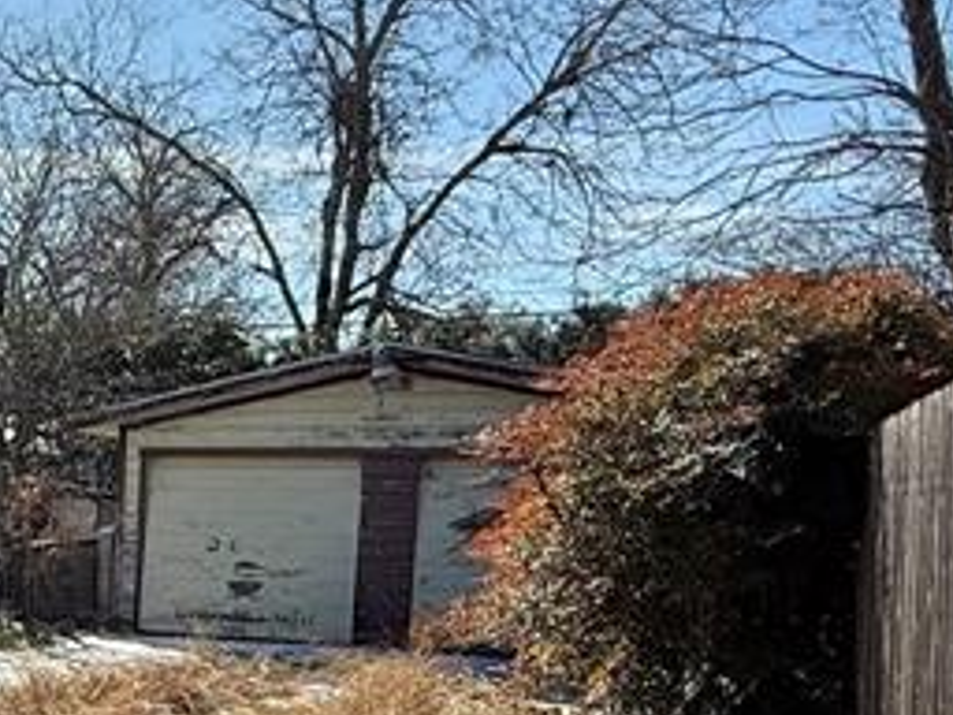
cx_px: -182
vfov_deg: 25.6
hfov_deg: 29.6
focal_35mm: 56
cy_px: 585
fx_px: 1542
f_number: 2.2
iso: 50
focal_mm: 2.22
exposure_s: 1/2024
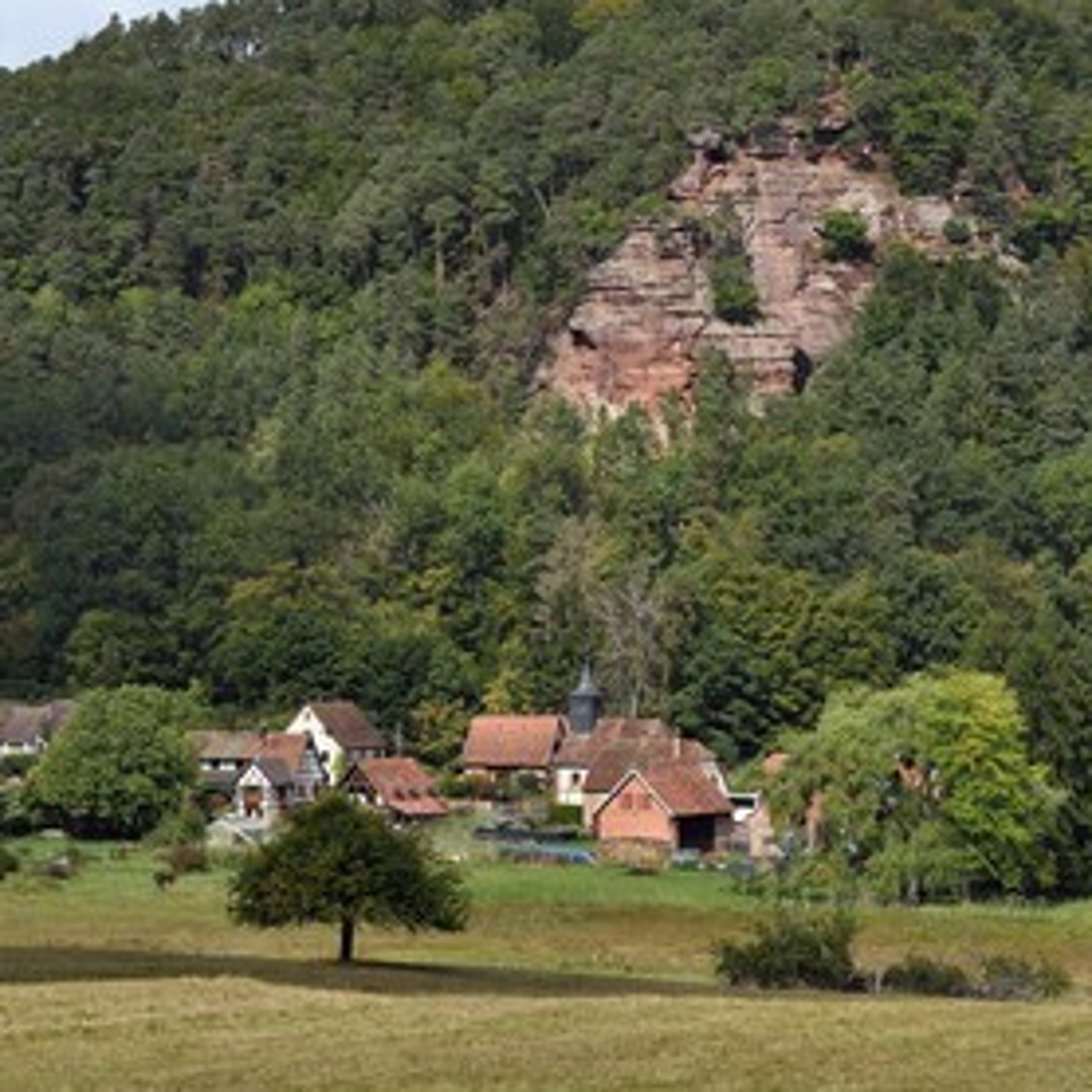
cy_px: 546
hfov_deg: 12.9
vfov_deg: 12.9
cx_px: 440
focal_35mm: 135
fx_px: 4818
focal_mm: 105
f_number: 9
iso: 200
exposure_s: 1/320
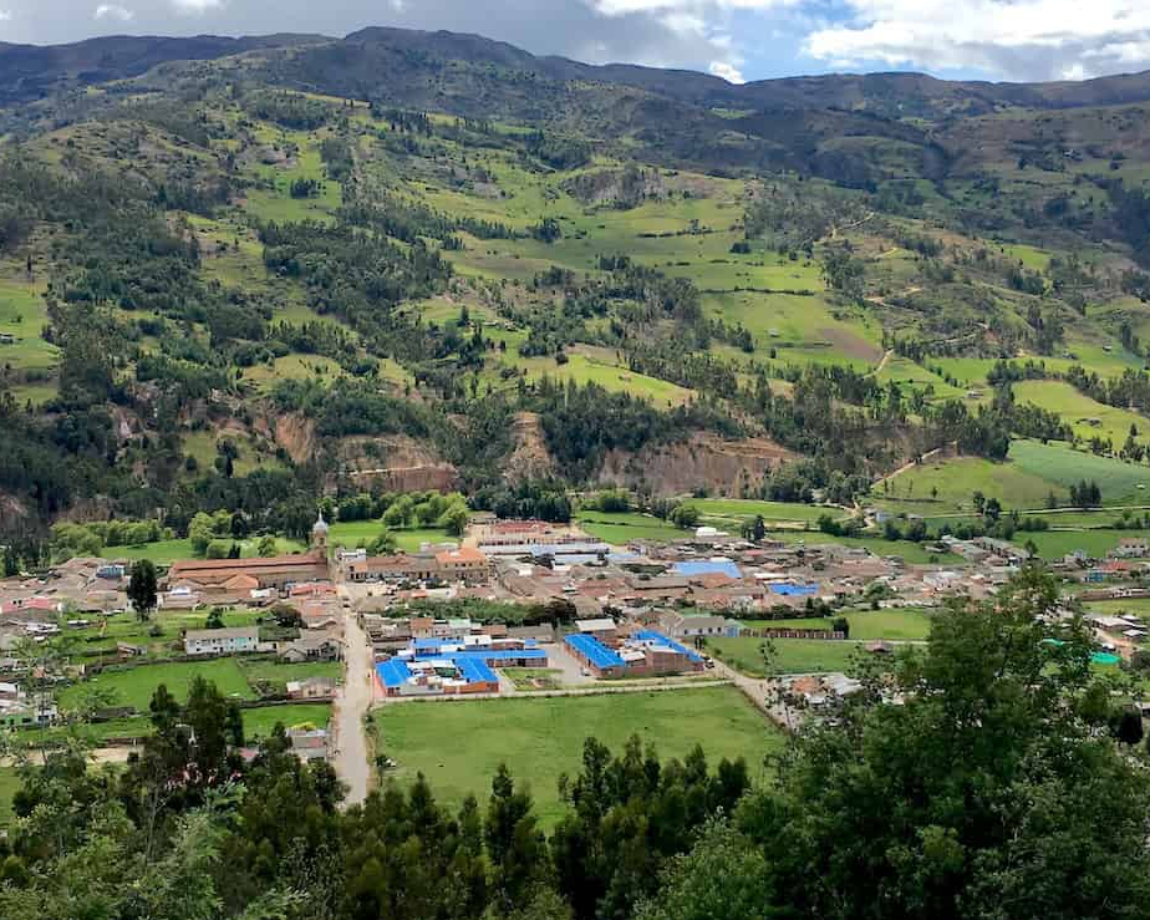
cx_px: 545
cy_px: 508
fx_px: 1668
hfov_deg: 38.0
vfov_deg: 30.8
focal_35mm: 49
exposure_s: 1/1538
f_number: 2.2
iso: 25
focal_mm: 4.2
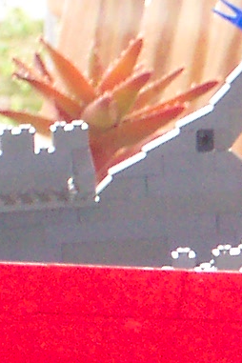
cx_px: 560
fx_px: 3952
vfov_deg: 5.2
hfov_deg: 3.5
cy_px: 556
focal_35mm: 392
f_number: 3.5
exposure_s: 1/45
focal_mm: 12.6
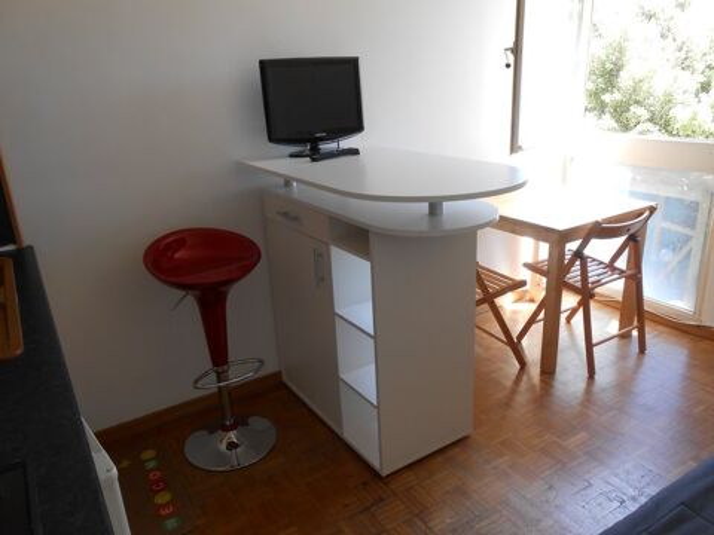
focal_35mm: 26
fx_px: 536
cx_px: 357
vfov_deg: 53.1
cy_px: 268
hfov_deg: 67.3
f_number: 3.5
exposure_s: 1/30
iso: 80
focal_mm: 4.6
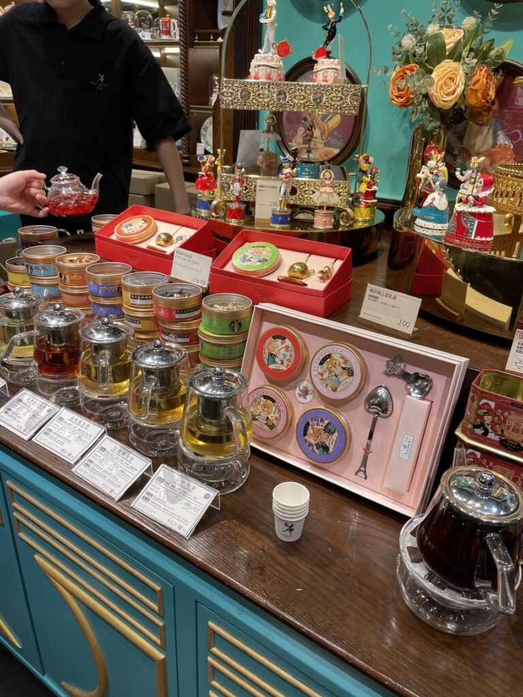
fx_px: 524
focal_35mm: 26
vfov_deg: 67.3
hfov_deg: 53.1
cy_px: 348
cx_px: 262
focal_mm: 4.2
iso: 40
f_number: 1.6
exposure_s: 1/100
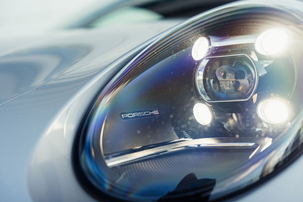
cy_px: 101
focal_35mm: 62
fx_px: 518
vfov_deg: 22.0
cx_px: 152
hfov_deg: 32.6
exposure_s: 1/500
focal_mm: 61.6
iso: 800
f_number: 4
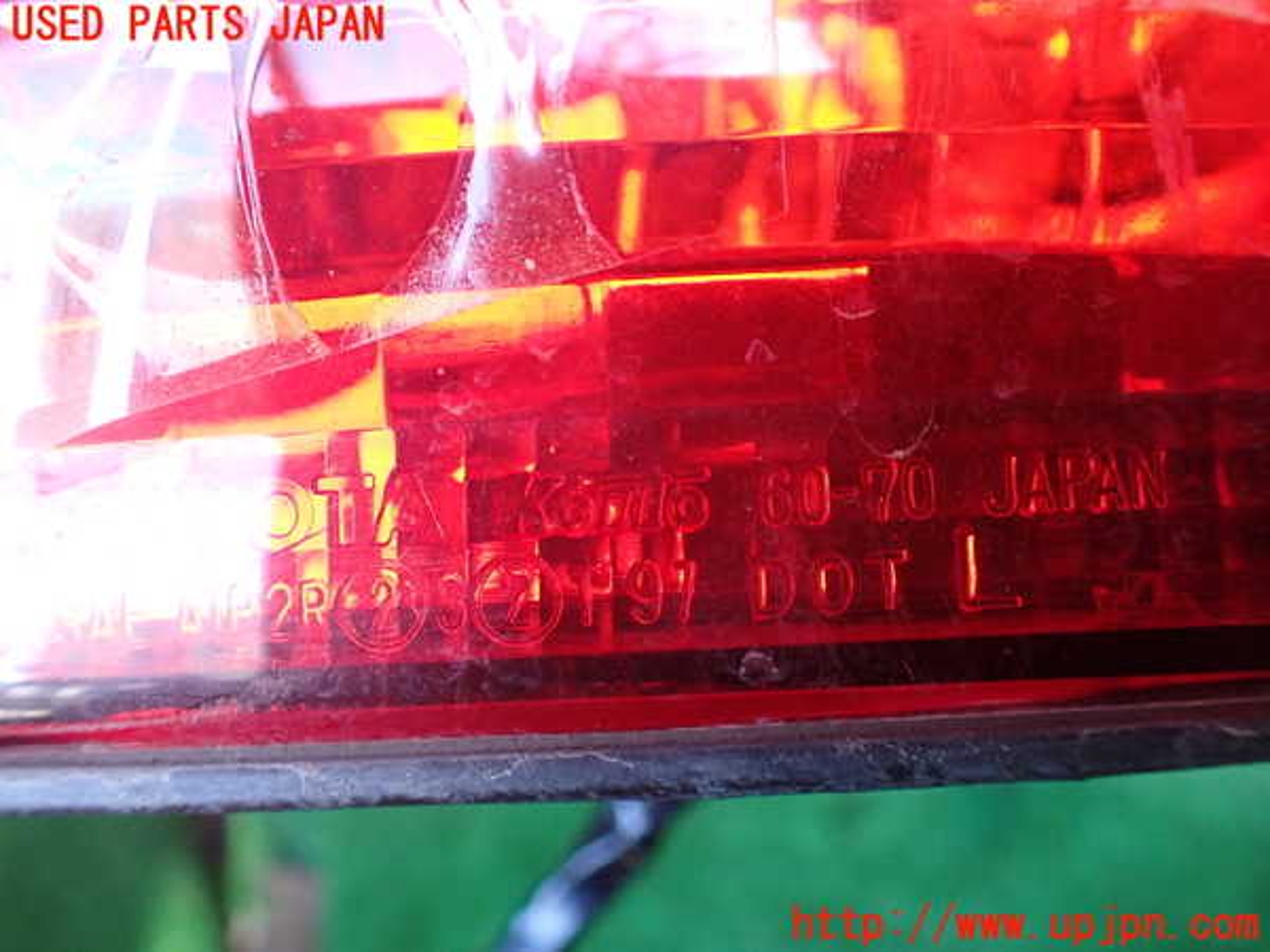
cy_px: 476
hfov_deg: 60.0
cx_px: 635
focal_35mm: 30
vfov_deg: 46.8
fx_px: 1101
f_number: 2.3
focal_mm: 5.4
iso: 640
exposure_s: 1/125
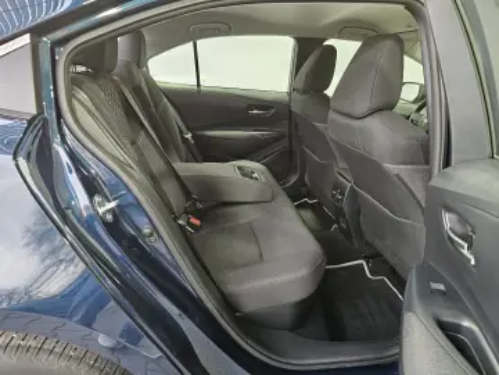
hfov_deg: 73.9
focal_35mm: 23
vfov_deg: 58.9
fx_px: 332
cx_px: 250
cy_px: 188
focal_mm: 6.3
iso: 640
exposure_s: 1/100
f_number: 1.7
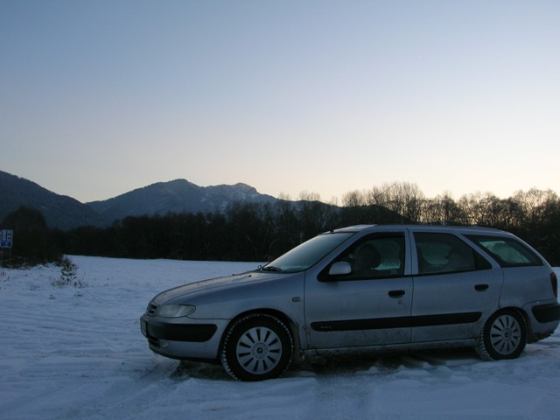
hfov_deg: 54.0
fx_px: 550
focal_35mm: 34
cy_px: 210
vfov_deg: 41.8
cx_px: 280
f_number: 4.9
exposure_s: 1/97.3
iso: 50
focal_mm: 5.7
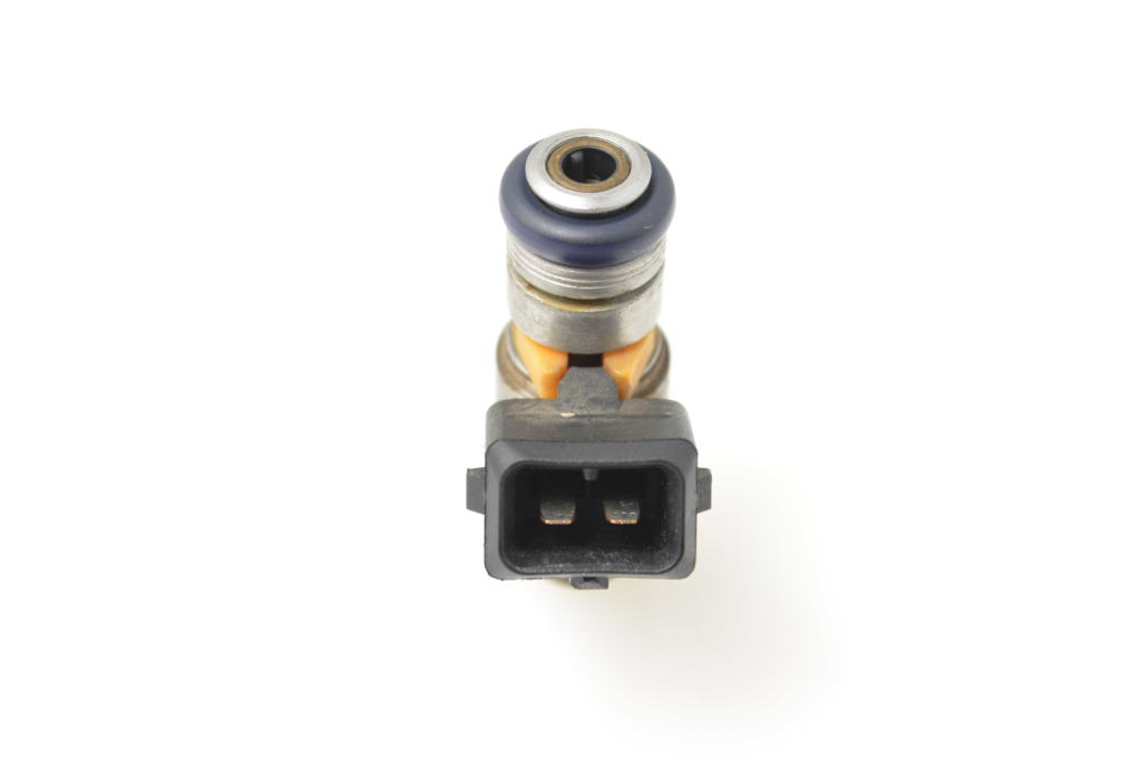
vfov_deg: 17.5
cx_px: 570
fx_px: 2471
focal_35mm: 78
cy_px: 380
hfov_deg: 26.0
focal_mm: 52
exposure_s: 1/80
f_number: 6.3
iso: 2000
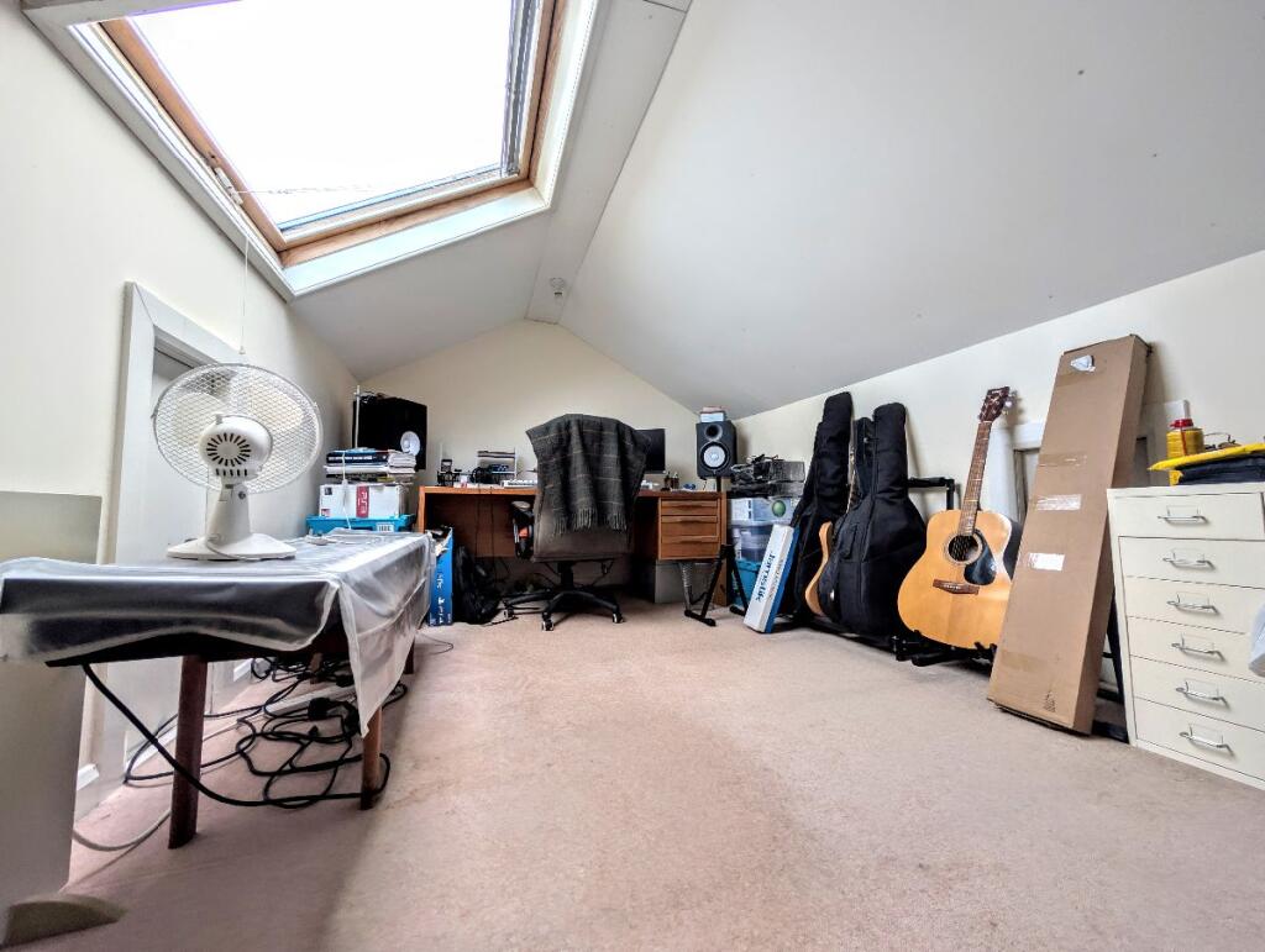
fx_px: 439
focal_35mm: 12
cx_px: 632
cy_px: 476
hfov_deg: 110.5
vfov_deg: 94.6
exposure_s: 1/228
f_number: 1.7
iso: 46
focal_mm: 2.02
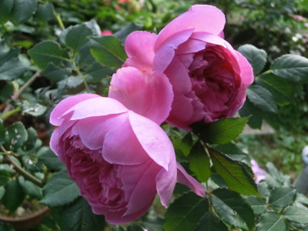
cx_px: 154
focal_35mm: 42
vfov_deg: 34.3
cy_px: 116
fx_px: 374
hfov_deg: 44.8
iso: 125
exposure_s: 1/250
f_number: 4
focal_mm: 7.38
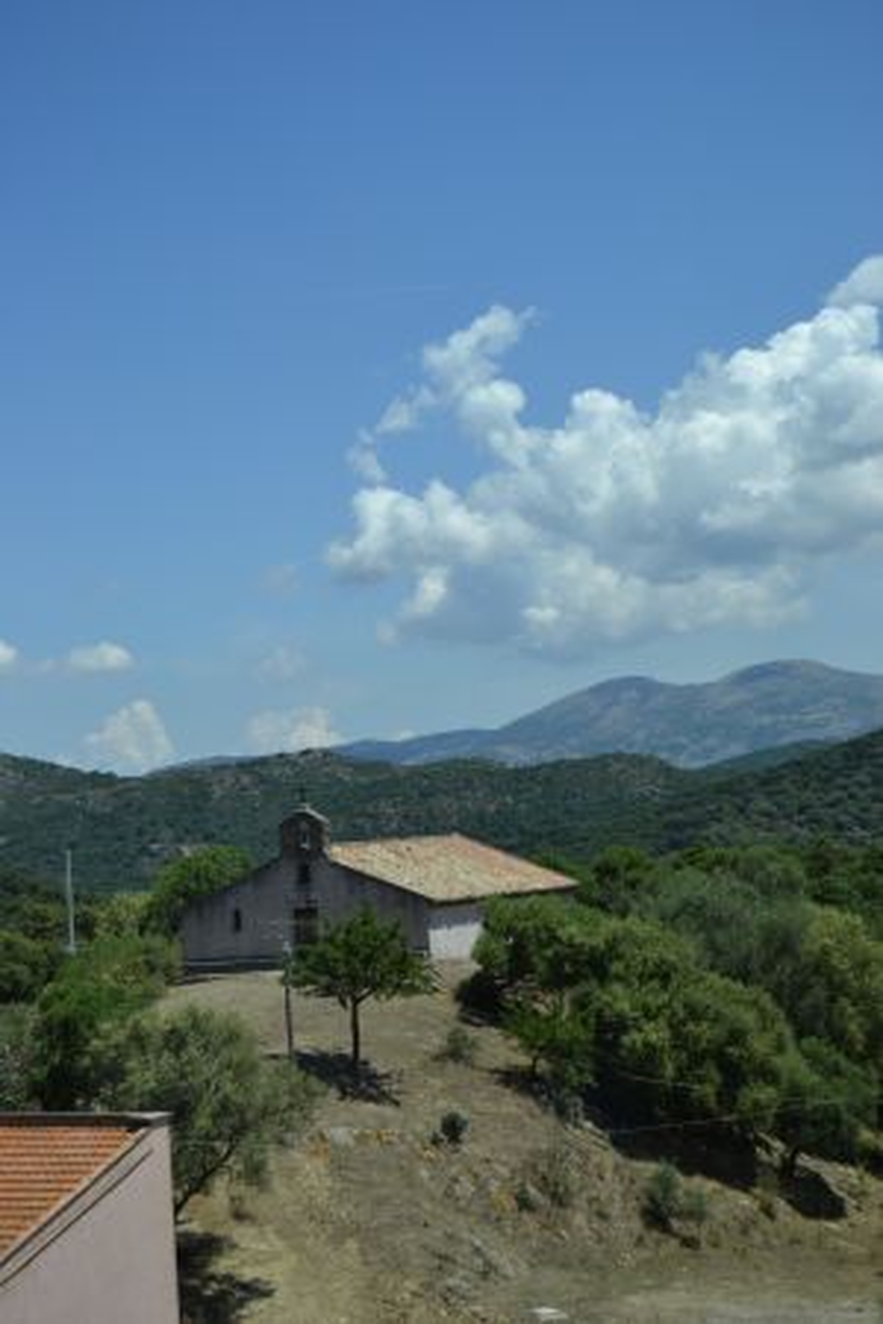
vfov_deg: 35.1
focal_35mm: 57
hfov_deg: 23.8
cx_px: 442
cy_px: 662
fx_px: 2097
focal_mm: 38
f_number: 5.6
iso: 180
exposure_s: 1/125
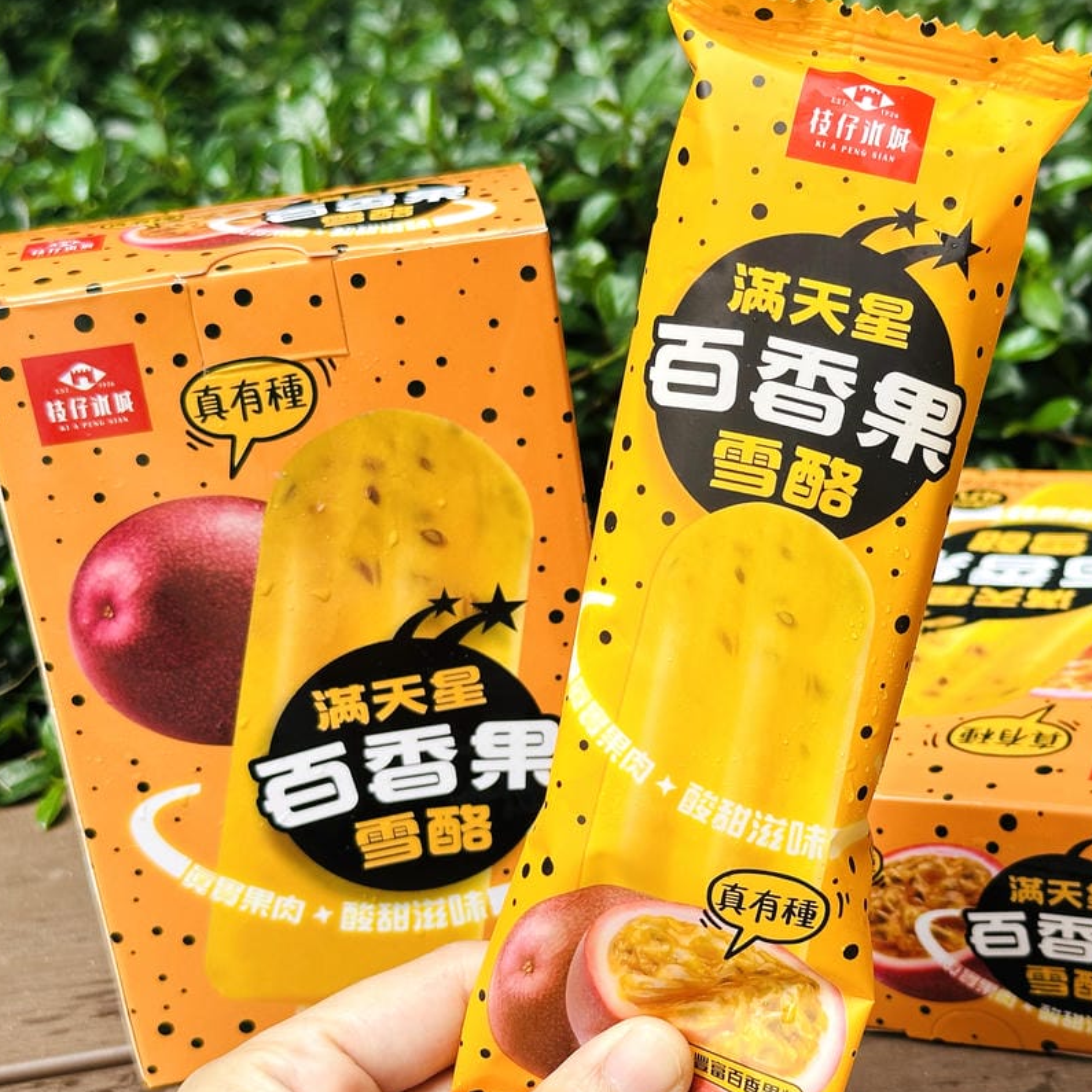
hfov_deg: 26.8
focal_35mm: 64
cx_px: 701
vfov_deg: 26.9
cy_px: 582
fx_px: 2284
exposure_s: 1/197
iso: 50
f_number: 1.78
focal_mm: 6.86
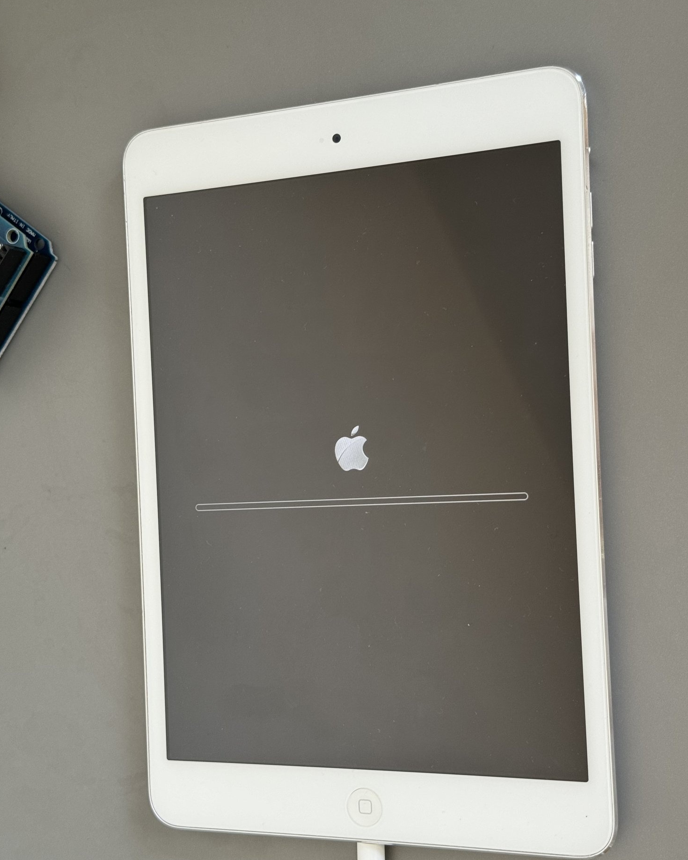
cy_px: 454
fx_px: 1298
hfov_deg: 29.7
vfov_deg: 36.6
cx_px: 340
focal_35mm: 51
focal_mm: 6.76
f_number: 1.78
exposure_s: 1/60
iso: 100
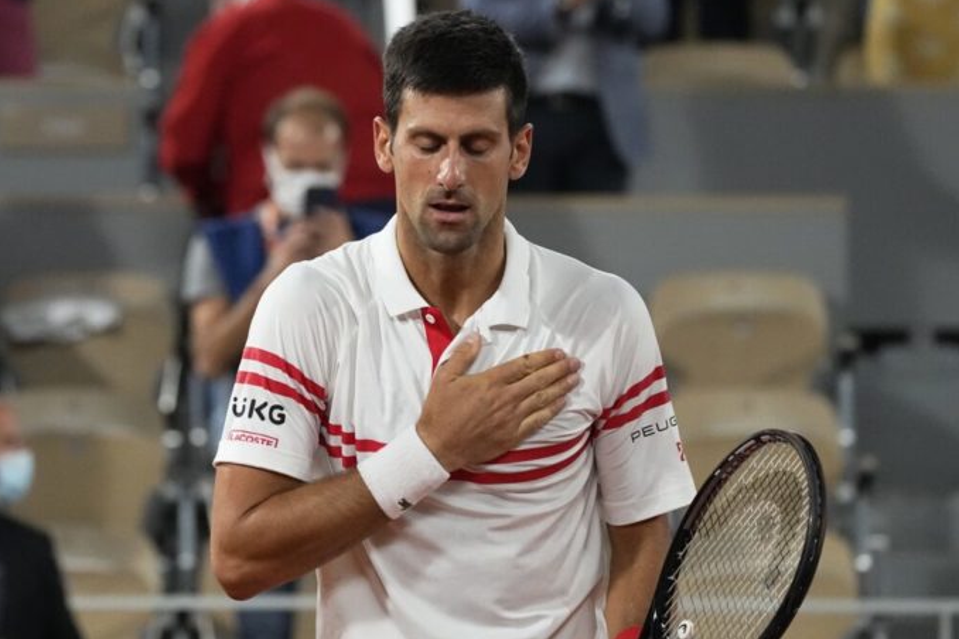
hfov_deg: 8.8
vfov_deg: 5.8
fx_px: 6260
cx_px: 468
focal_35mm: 235
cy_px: 314
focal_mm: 229
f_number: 5.6
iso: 8000
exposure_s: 1/2500
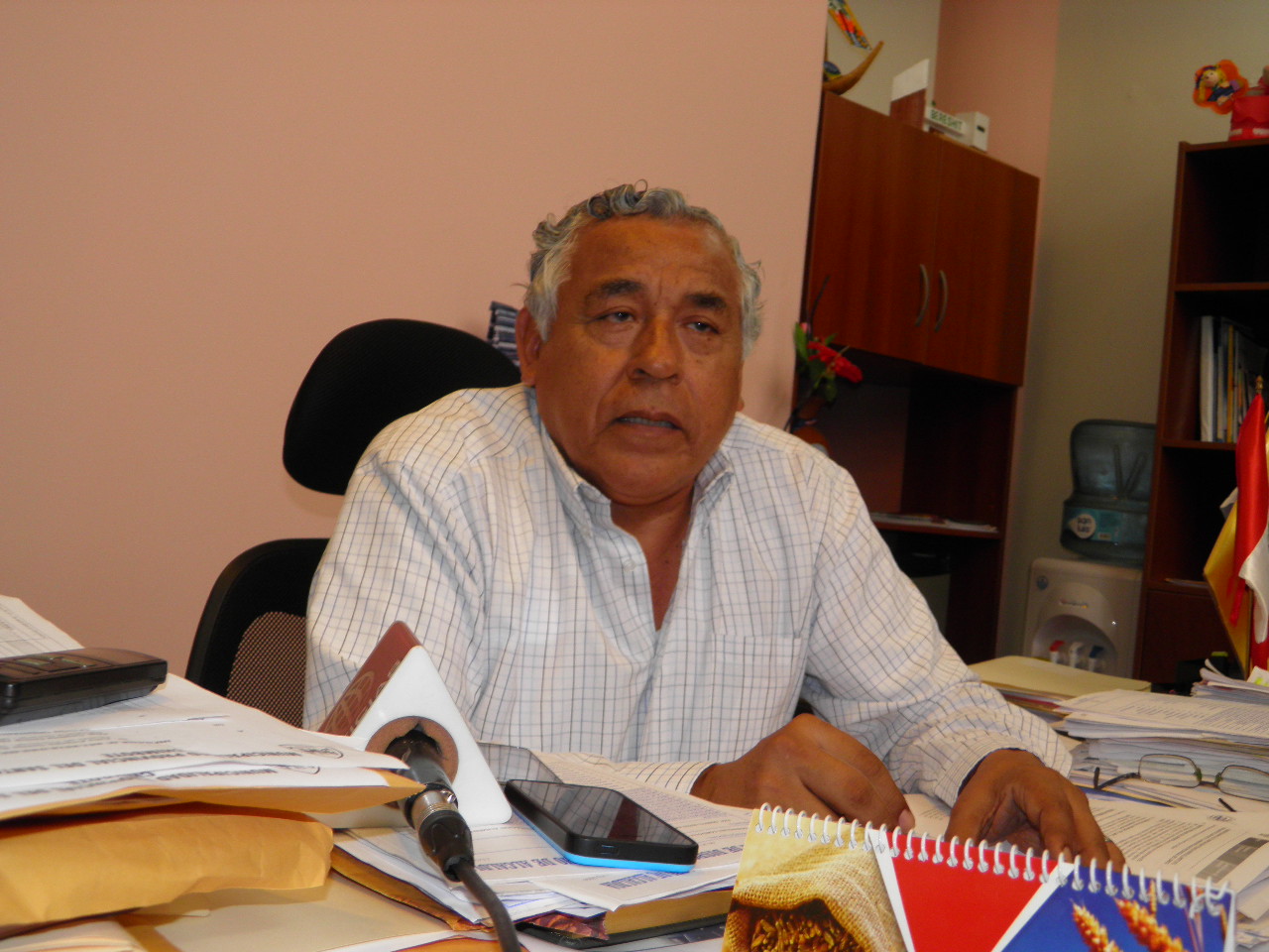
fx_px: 1430
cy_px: 476
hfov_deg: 47.9
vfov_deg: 36.8
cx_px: 634
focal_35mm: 39
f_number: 3.2
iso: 100
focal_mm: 7.1
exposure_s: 1/60
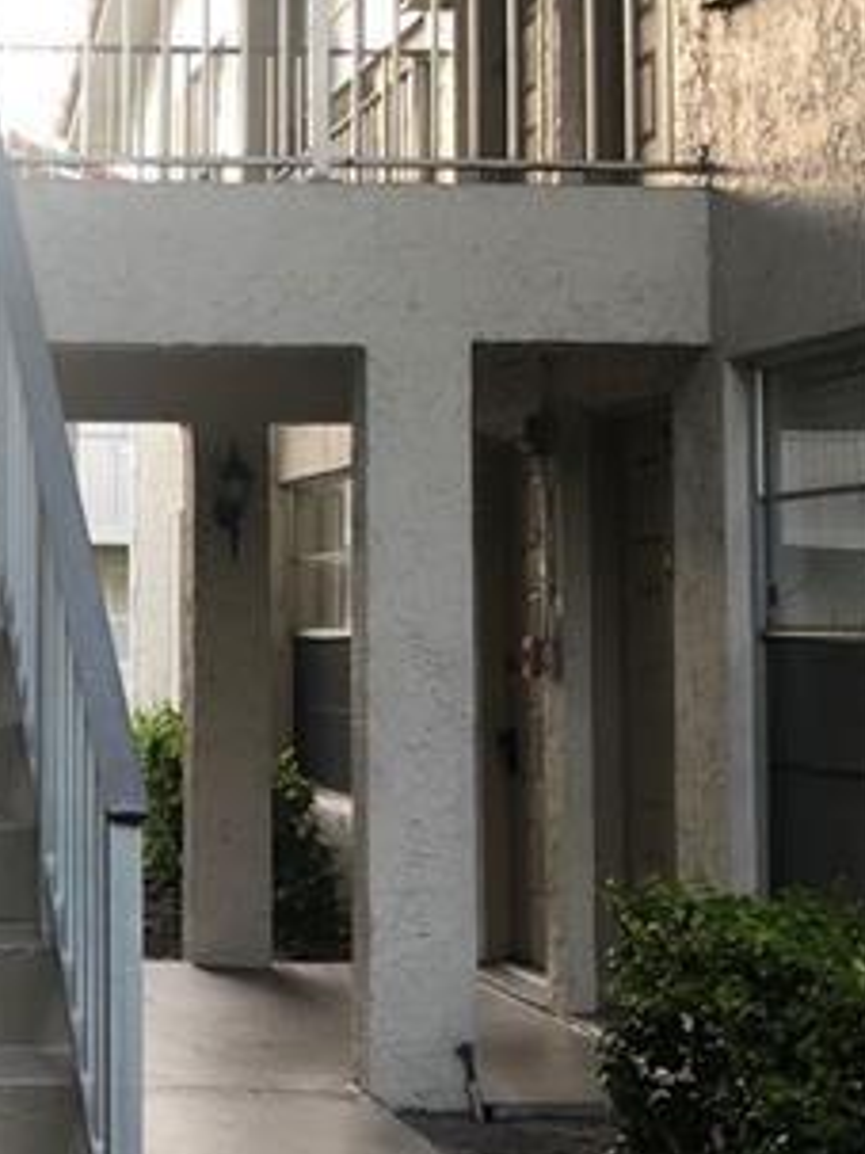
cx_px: -210
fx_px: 2367
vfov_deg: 27.4
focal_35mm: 71
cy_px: 514
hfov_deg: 19.4
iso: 40
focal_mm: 4
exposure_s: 1/20
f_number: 1.8
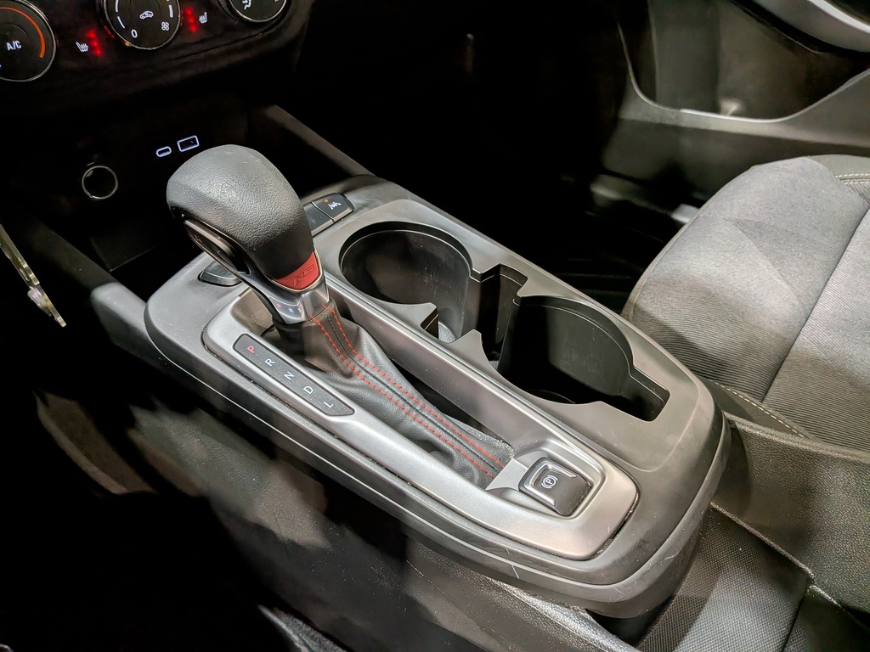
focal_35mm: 24
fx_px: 603
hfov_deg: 71.6
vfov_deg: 56.8
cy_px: 326
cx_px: 435
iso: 32
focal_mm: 4.53
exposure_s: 1/100
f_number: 1.7
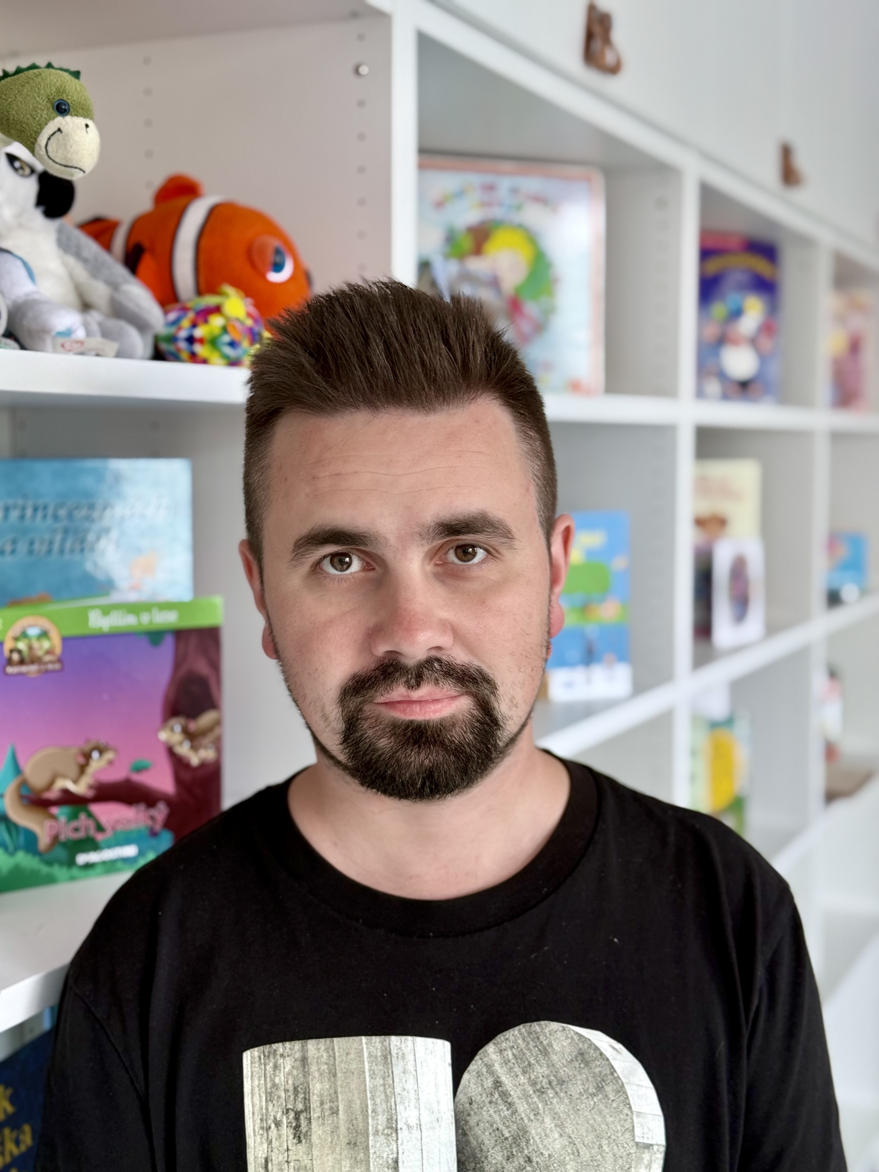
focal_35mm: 48
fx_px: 1625
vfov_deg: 39.7
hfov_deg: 30.3
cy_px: 586
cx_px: 440
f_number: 1.78
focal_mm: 6.76
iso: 80
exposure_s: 1/121
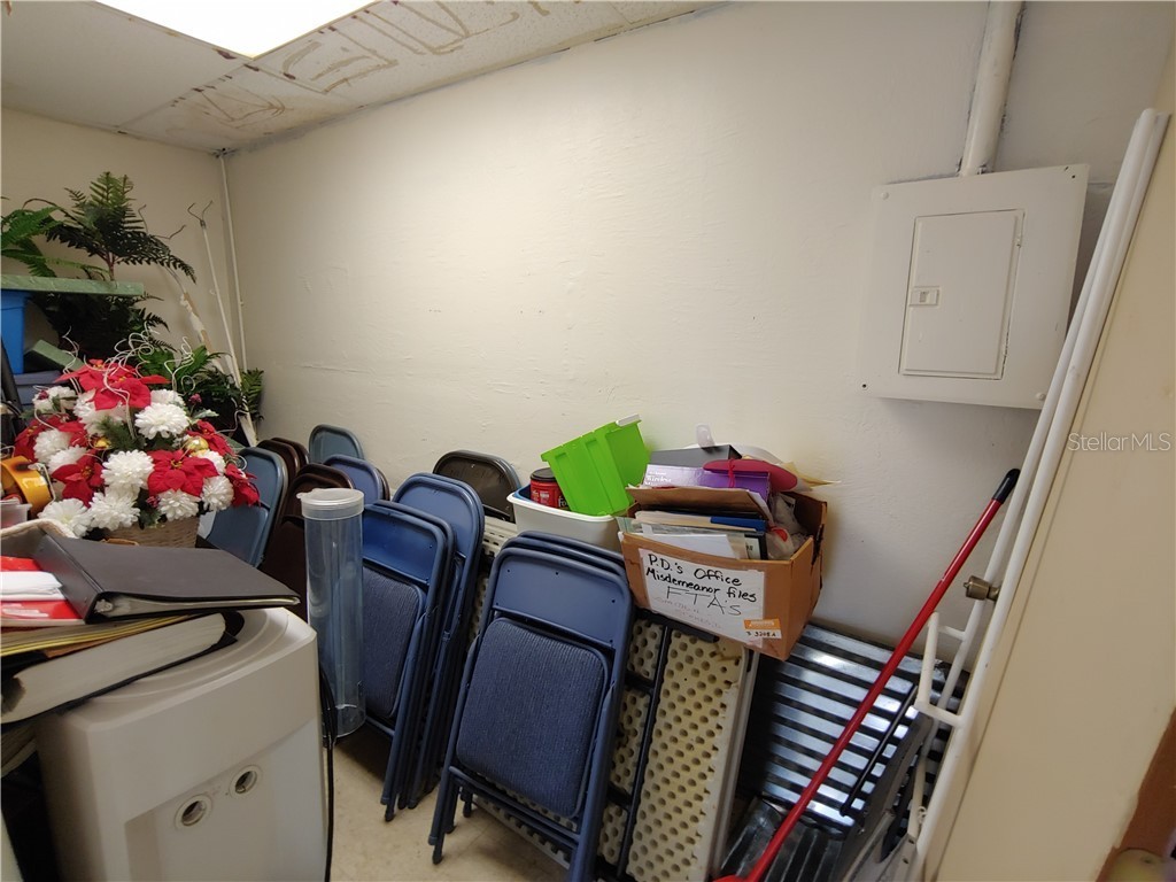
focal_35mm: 16
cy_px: 441
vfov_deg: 78.1
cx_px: 588
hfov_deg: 94.5
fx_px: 544
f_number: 1.9
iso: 150
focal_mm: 2.18
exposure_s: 1/30
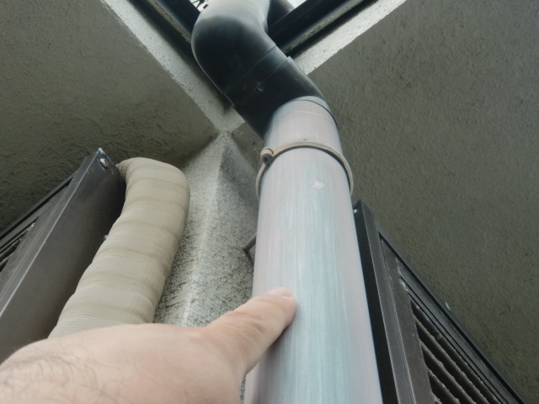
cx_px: 270
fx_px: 841
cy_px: 202
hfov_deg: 35.5
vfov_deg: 27.0
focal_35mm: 54
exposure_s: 1/250
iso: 64
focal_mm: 9.51
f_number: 4.3
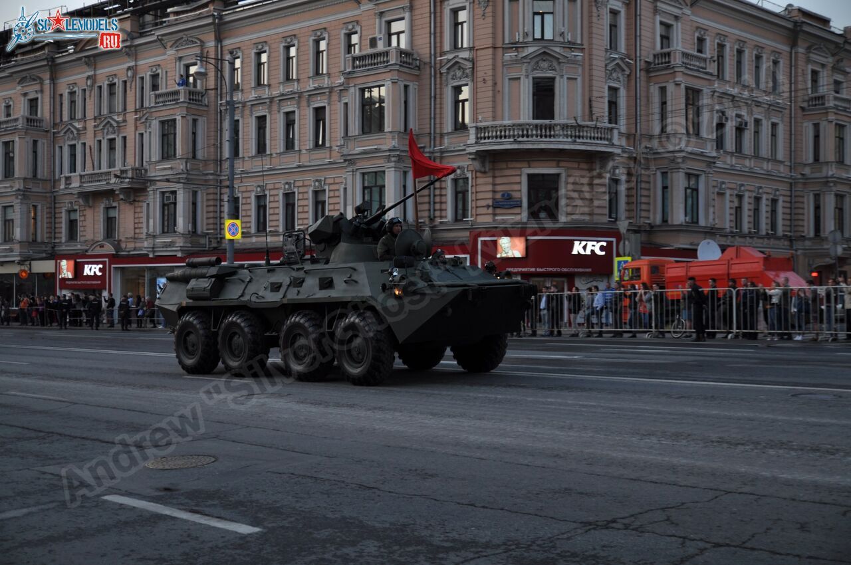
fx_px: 1133
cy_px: 282
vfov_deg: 28.0
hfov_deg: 41.2
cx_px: 426
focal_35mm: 48
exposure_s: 1/160
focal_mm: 32
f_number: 2.8
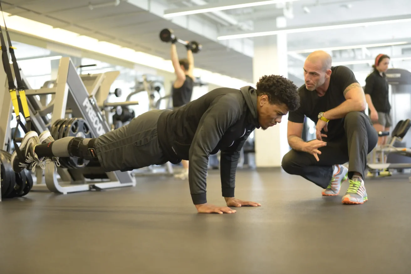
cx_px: 206
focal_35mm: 50
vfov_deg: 27.0
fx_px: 571
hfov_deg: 39.6
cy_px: 137
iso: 1250
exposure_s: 1/200
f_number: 1.8
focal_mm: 50
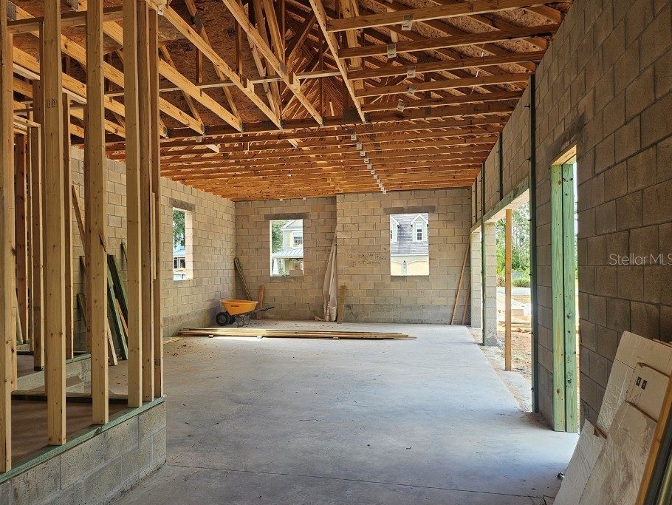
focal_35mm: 27
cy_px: 259
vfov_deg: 51.4
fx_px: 524
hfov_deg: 65.1
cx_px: 301
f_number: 1.8
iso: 50
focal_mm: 5
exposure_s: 1/253
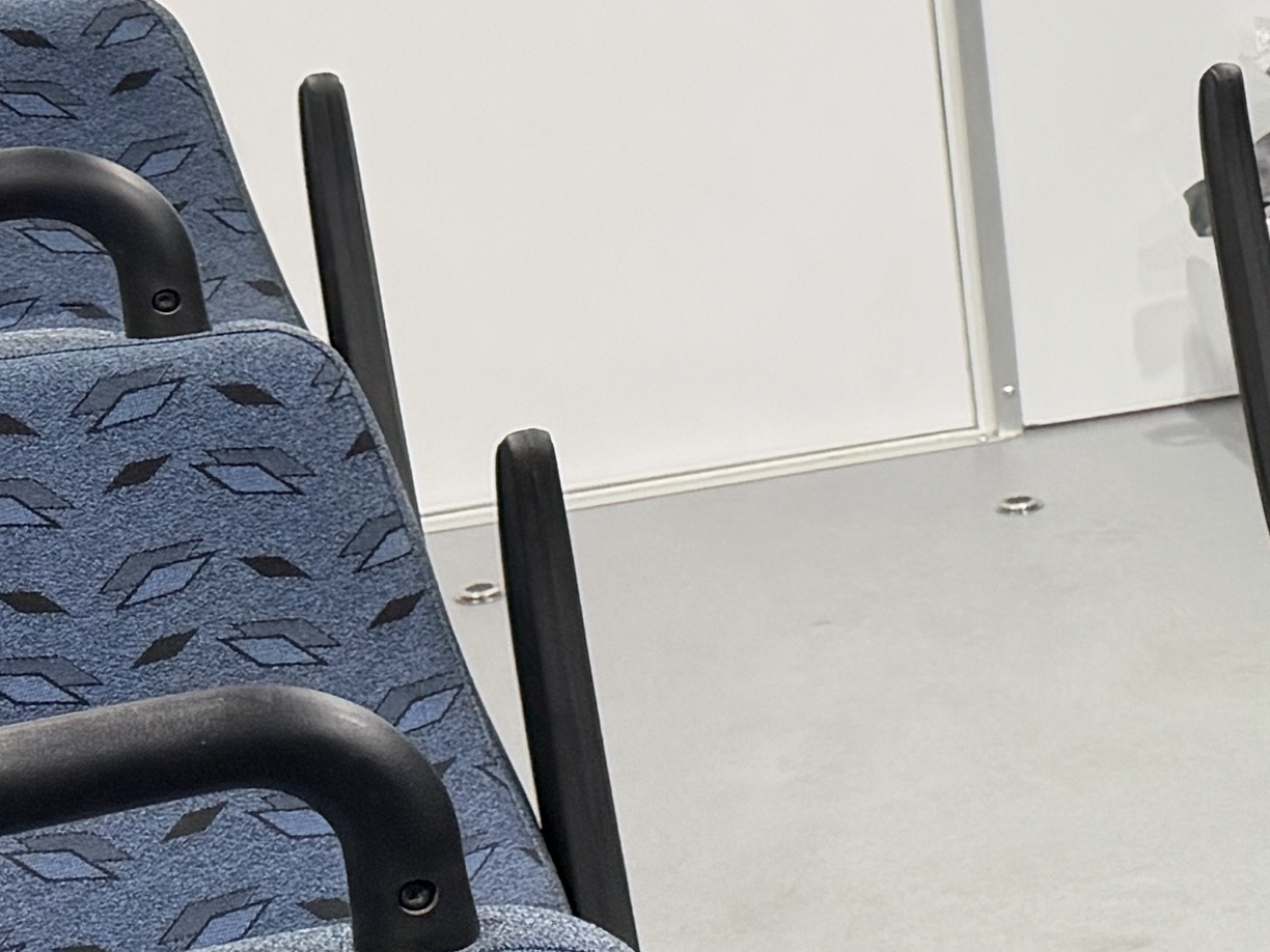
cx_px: 2708
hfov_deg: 14.1
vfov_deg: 13.2
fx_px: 4109
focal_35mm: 112
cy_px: 248
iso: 125
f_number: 1.78
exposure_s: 1/60
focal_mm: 6.76
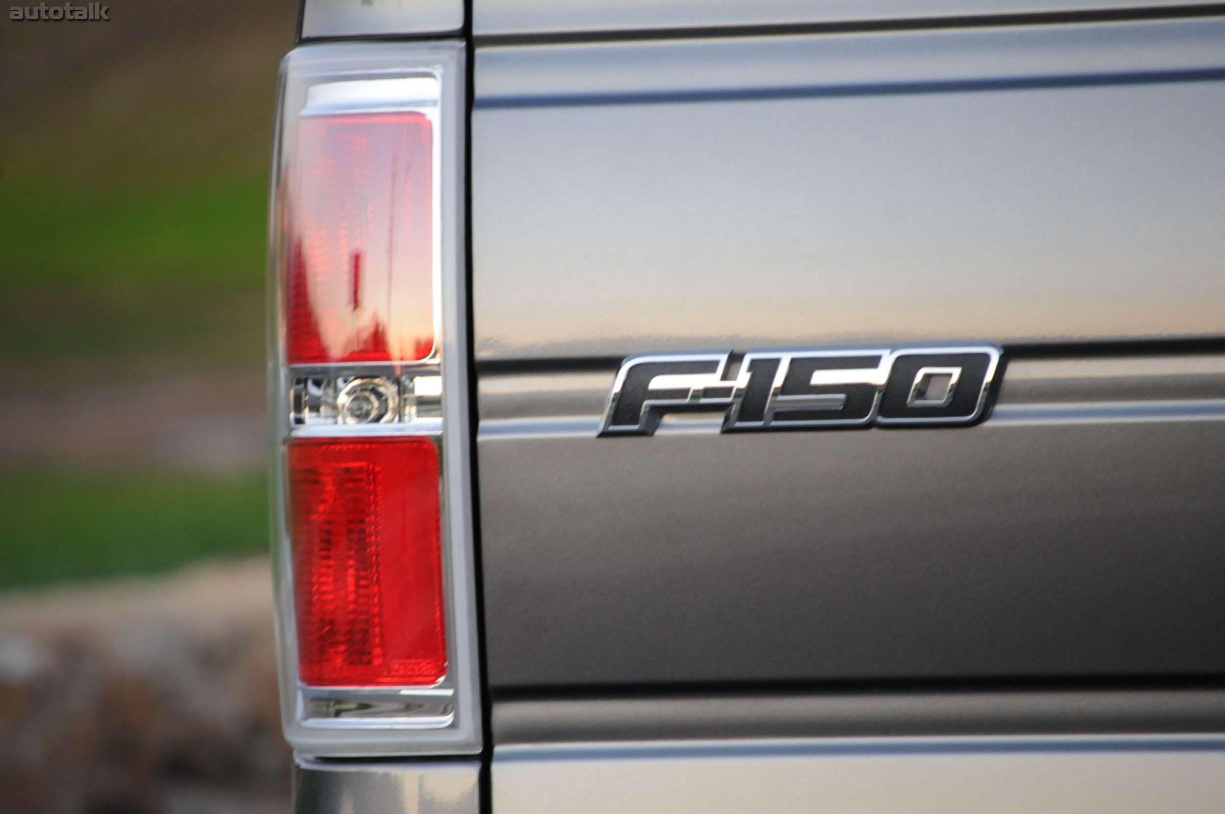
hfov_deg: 7.6
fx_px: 9177
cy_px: 407
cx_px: 612
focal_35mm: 270
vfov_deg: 5.1
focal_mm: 180
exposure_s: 1/20
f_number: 5.6
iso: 800
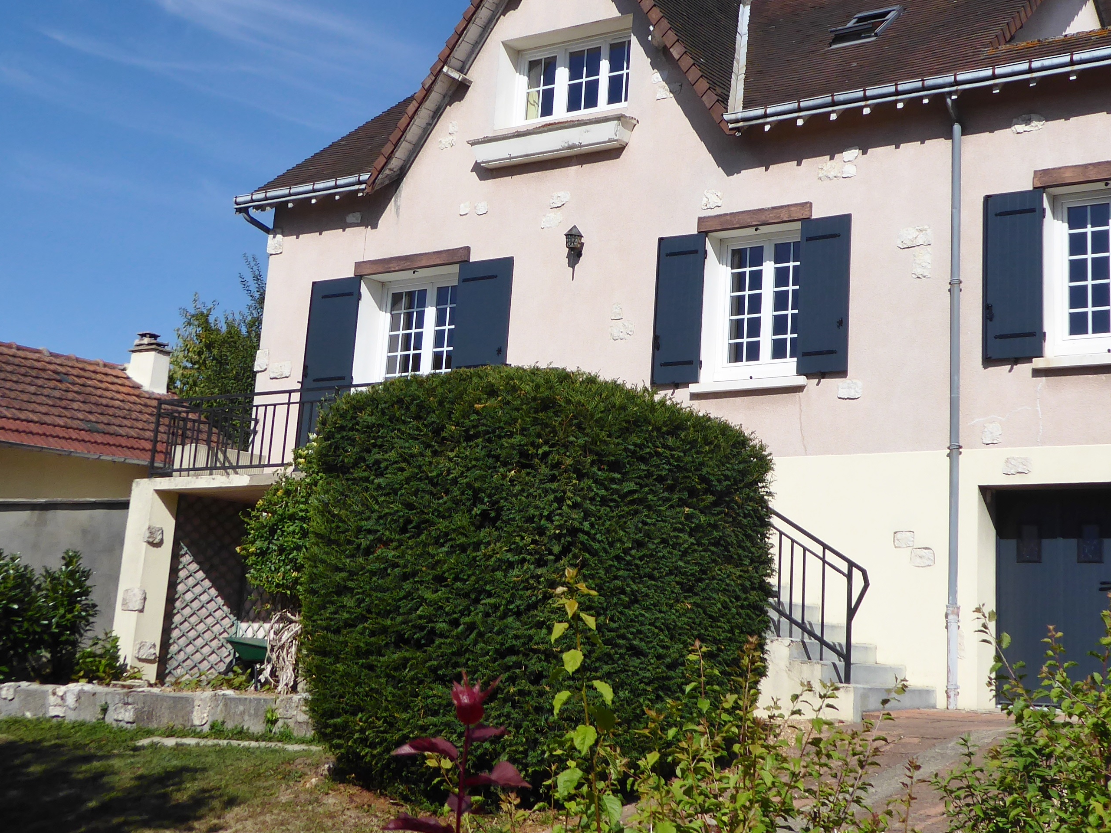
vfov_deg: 29.0
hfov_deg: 37.7
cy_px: 325
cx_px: 747
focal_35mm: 50
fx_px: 1605
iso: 80
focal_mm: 5.4
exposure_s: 1/1600
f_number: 3.5
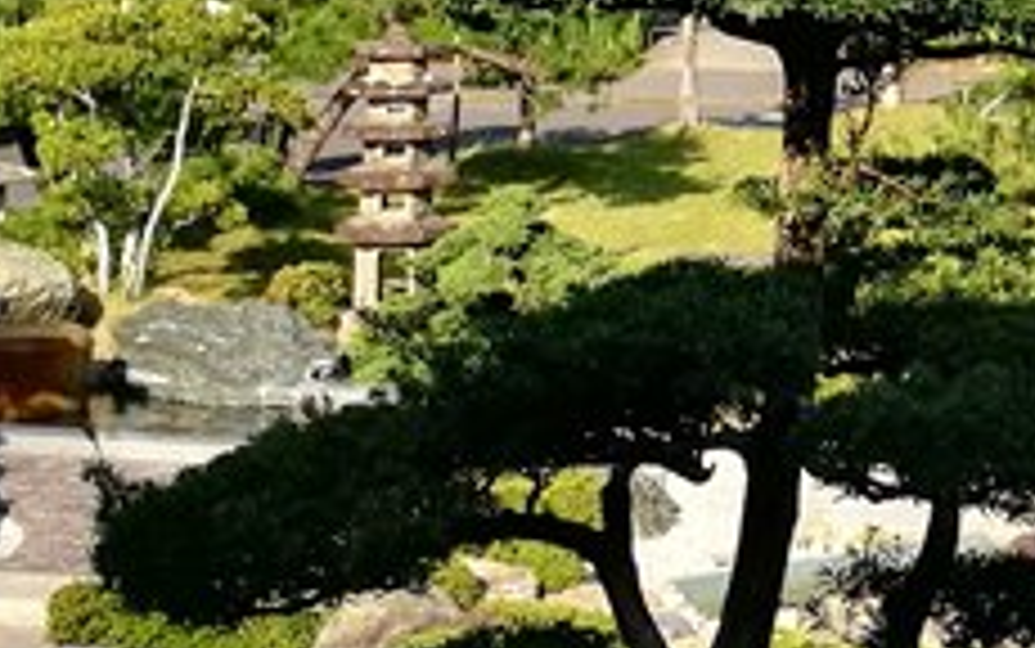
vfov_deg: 10.1
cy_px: -284
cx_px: 1395
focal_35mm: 126
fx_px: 3556
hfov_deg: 15.6
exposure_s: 1/497
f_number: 2.2
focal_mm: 4.5
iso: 50
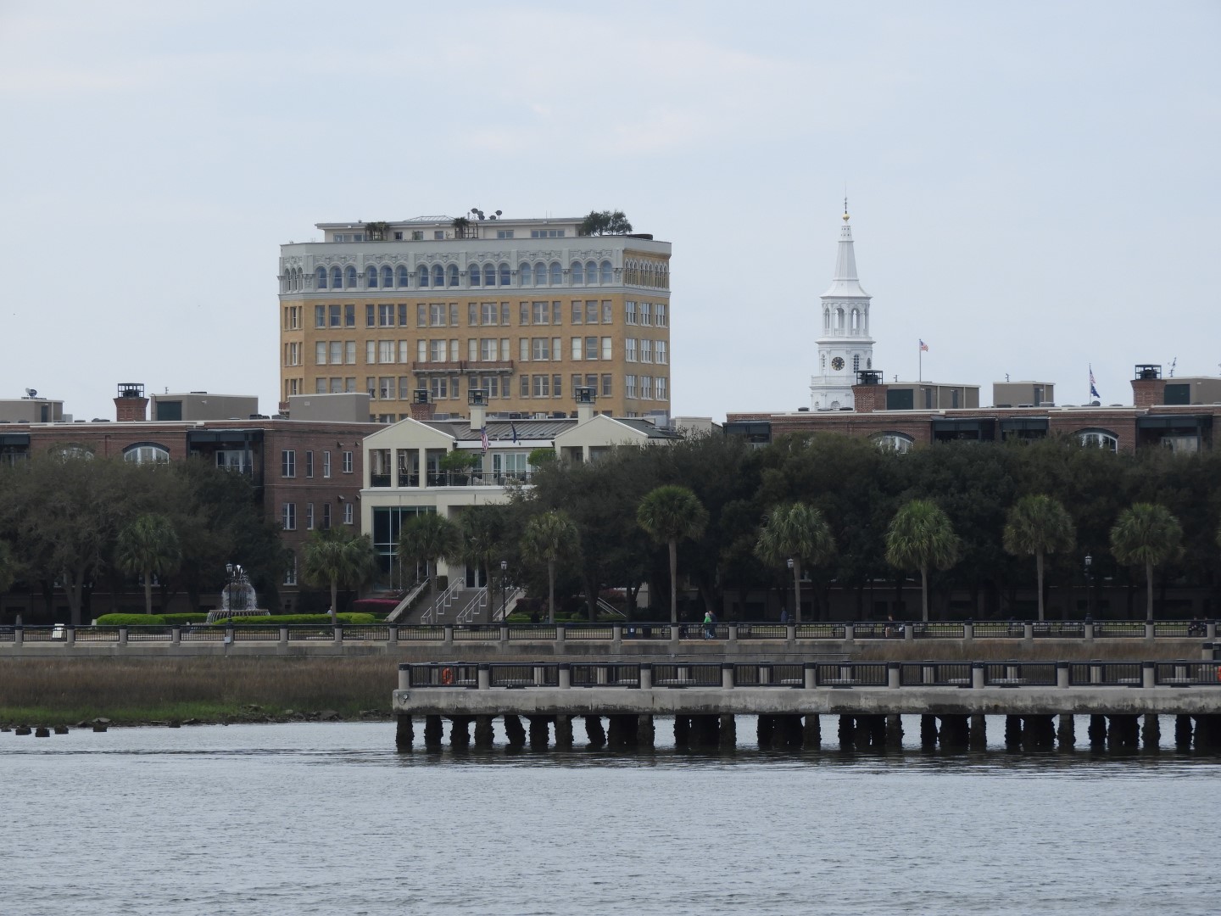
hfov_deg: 9.0
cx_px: 610
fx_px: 7760
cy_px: 458
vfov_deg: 6.8
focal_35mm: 220
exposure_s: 1/250
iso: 100
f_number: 5.3
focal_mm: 39.4
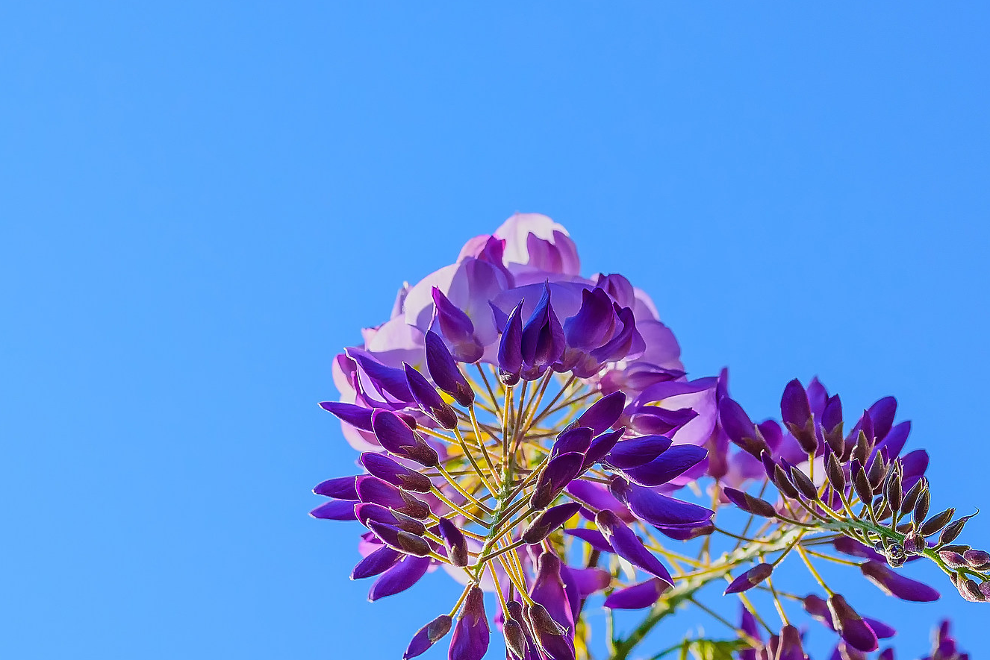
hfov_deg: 10.8
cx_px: 509
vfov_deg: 7.2
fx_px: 5226
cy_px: 486
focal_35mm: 190
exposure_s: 1/800
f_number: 14
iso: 400
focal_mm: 105
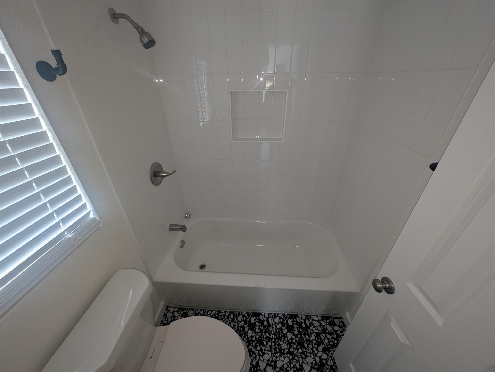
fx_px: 172
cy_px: 186
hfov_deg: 110.5
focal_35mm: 12
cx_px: 248
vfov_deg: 94.6
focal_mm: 2.23
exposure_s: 1/84
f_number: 1.95
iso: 161
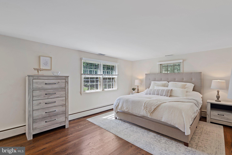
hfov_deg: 96.7
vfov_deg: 73.7
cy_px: 78
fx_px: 103
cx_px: 116
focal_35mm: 16
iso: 200
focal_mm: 16
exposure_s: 1/4
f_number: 8
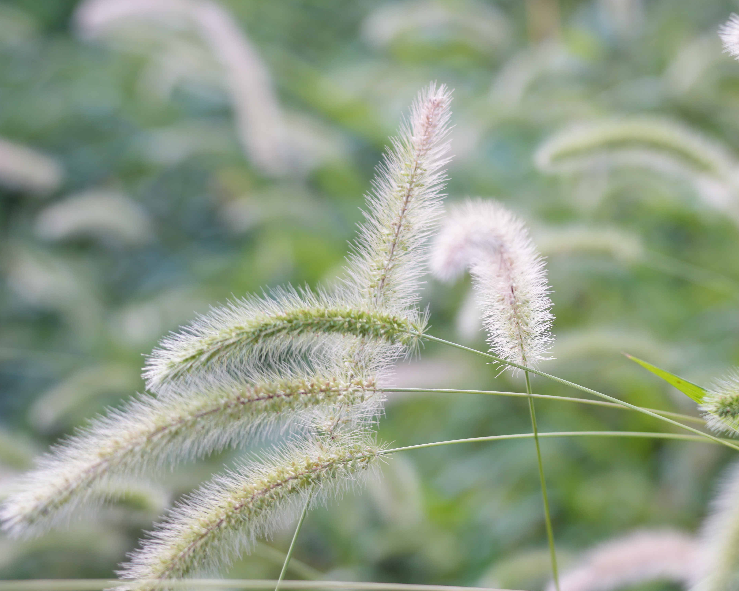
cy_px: 260
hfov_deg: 22.2
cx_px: 746
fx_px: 1808
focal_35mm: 83
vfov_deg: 18.6
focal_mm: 34.7
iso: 100
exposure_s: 1/60
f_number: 2.8
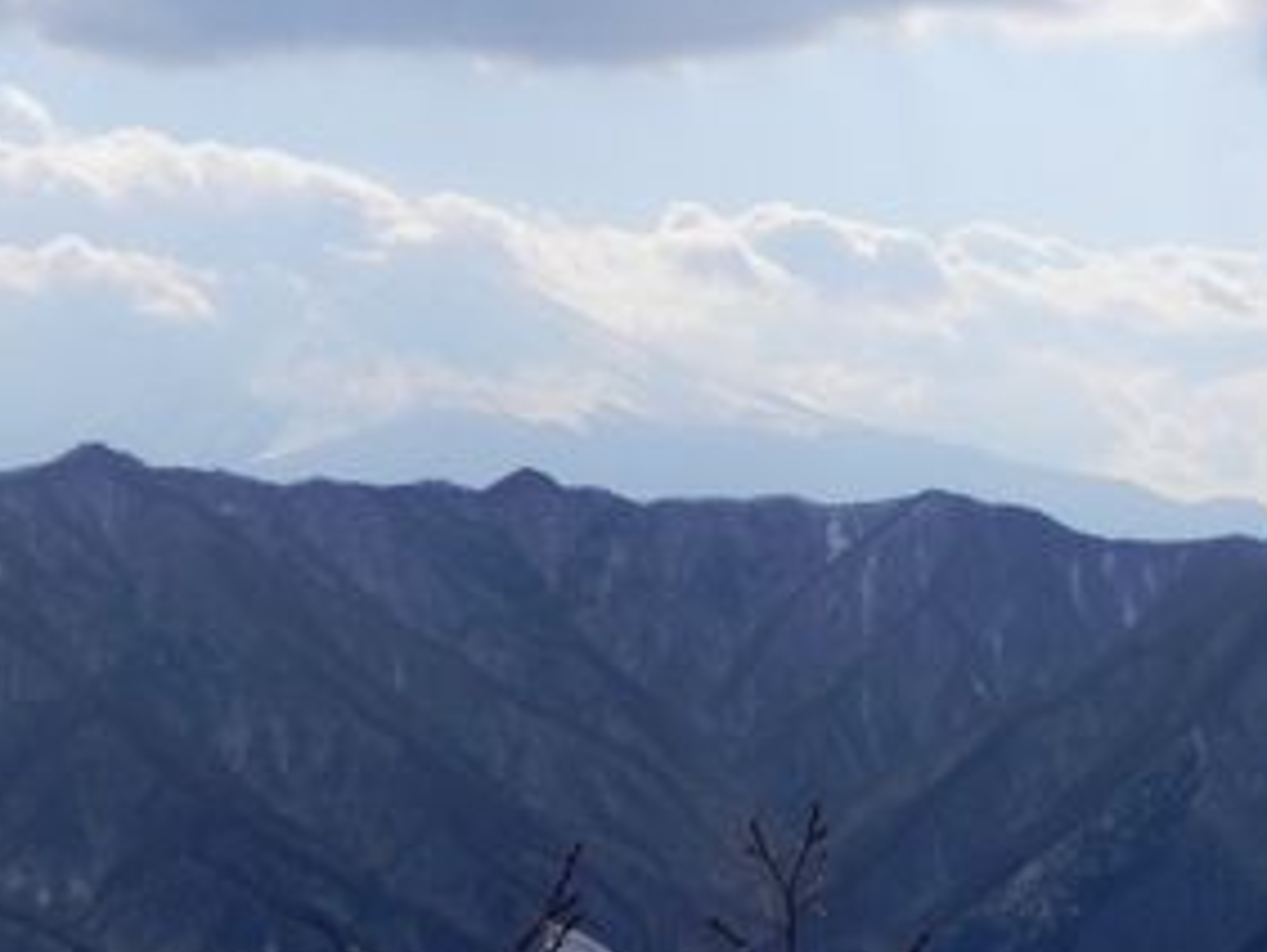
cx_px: 827
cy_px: 611
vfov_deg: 10.7
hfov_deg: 14.2
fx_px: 5092
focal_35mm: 139
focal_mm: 8.9
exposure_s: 1/250
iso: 80
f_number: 11.2
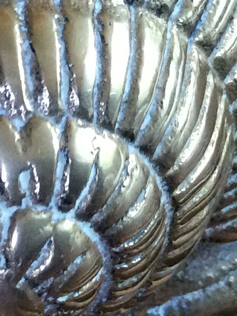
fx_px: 1269
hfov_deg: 10.6
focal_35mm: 139
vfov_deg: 13.8
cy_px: -47
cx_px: 39
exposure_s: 1/25
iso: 160
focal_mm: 3.3
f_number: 2.4
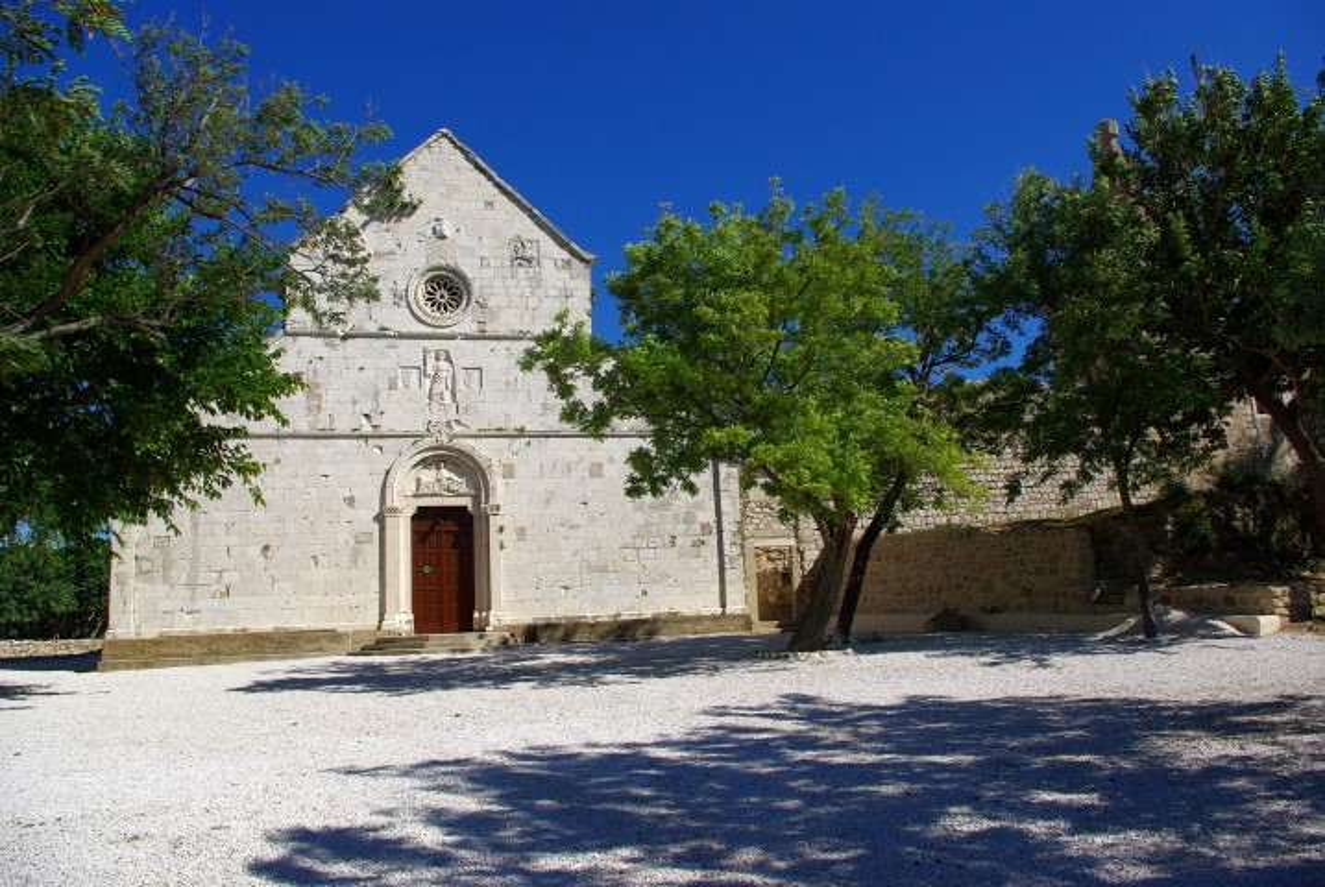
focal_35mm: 27
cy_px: 444
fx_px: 995
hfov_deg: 67.3
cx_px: 662
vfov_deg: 48.1
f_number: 11
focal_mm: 18
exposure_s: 1/350
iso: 100
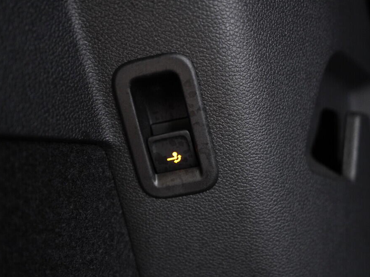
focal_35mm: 40
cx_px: 182
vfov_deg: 36.0
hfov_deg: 46.8
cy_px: 141
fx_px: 428
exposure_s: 1/40
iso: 1000
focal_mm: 24
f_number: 2.8
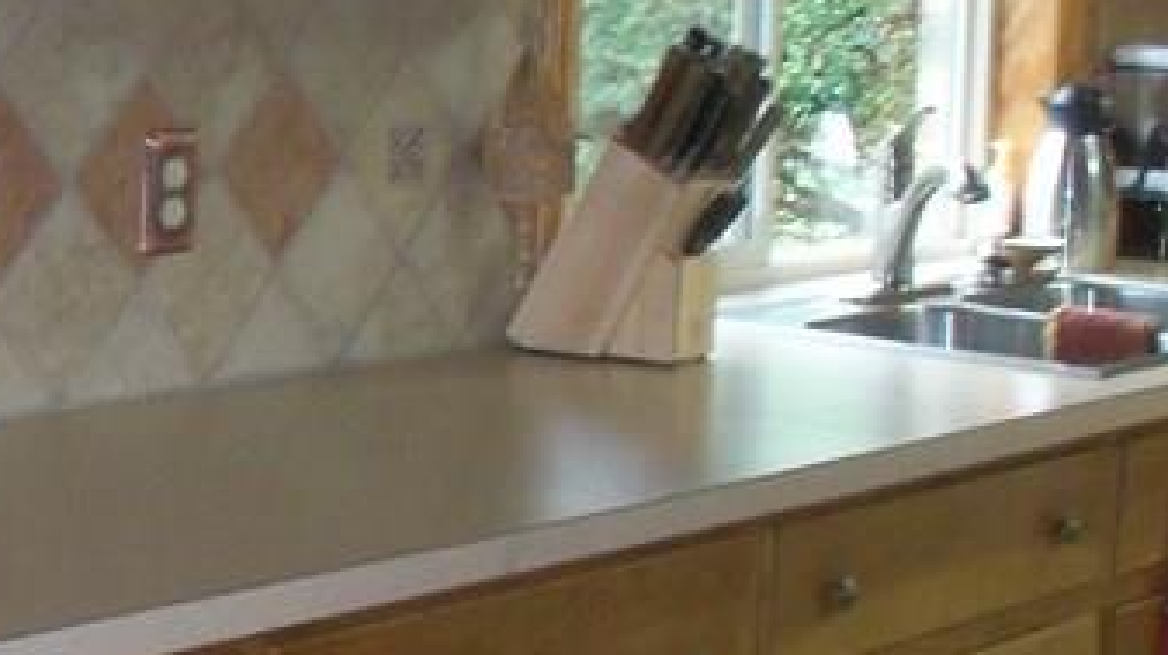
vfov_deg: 10.4
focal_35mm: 116
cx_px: -159
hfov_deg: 17.7
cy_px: 267
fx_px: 3590
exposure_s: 1/30
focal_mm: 6.3
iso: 200
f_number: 3
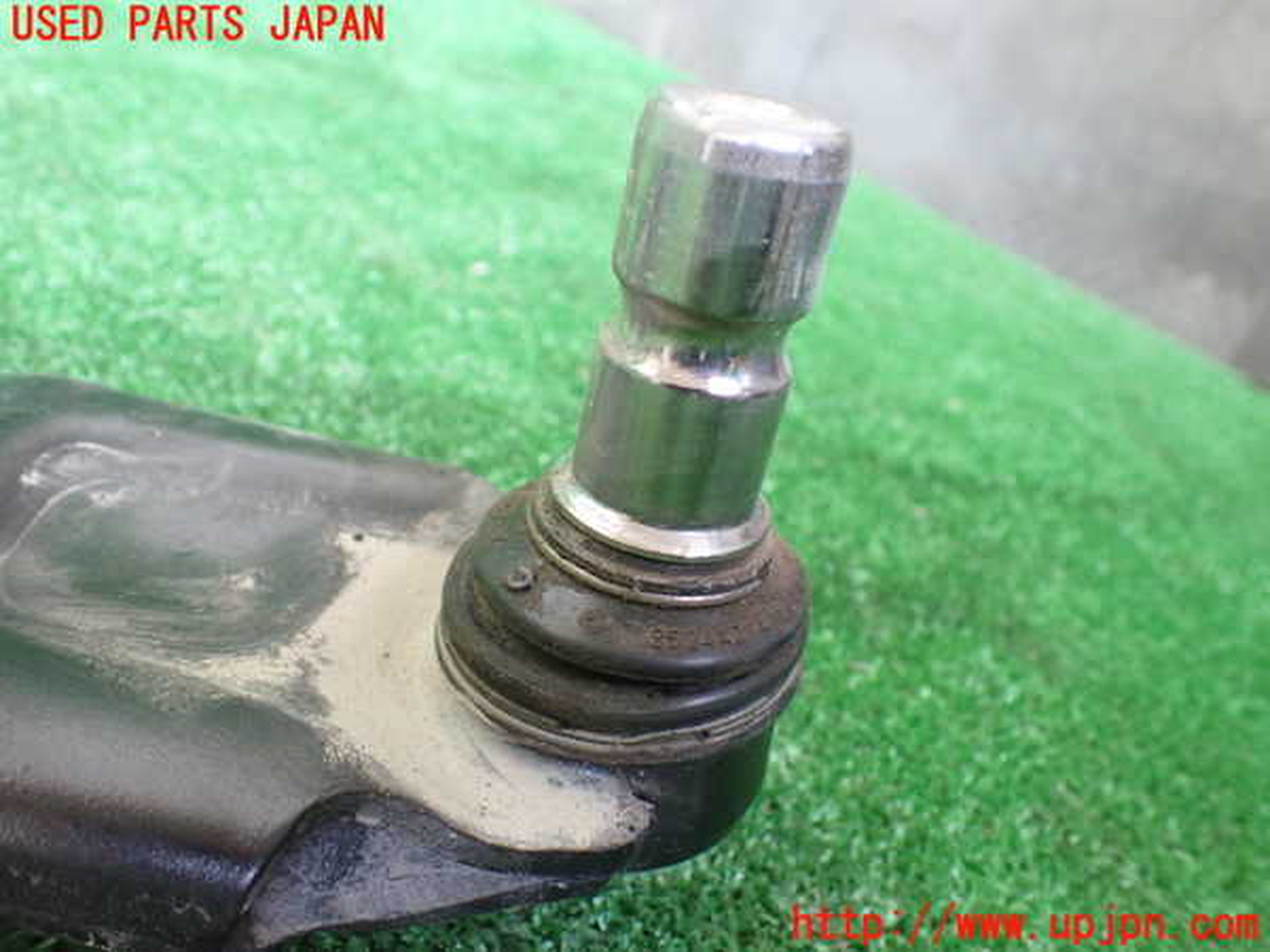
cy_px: 476
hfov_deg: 60.0
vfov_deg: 46.8
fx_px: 1101
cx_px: 635
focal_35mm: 30
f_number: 2.3
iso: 800
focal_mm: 5.4
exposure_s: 1/60
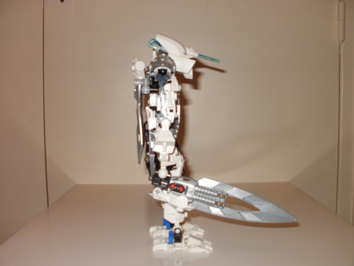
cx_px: 178
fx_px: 378
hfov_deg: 50.1
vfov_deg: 38.7
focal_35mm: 37
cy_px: 135
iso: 125
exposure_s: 1/30
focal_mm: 6.3
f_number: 3.5
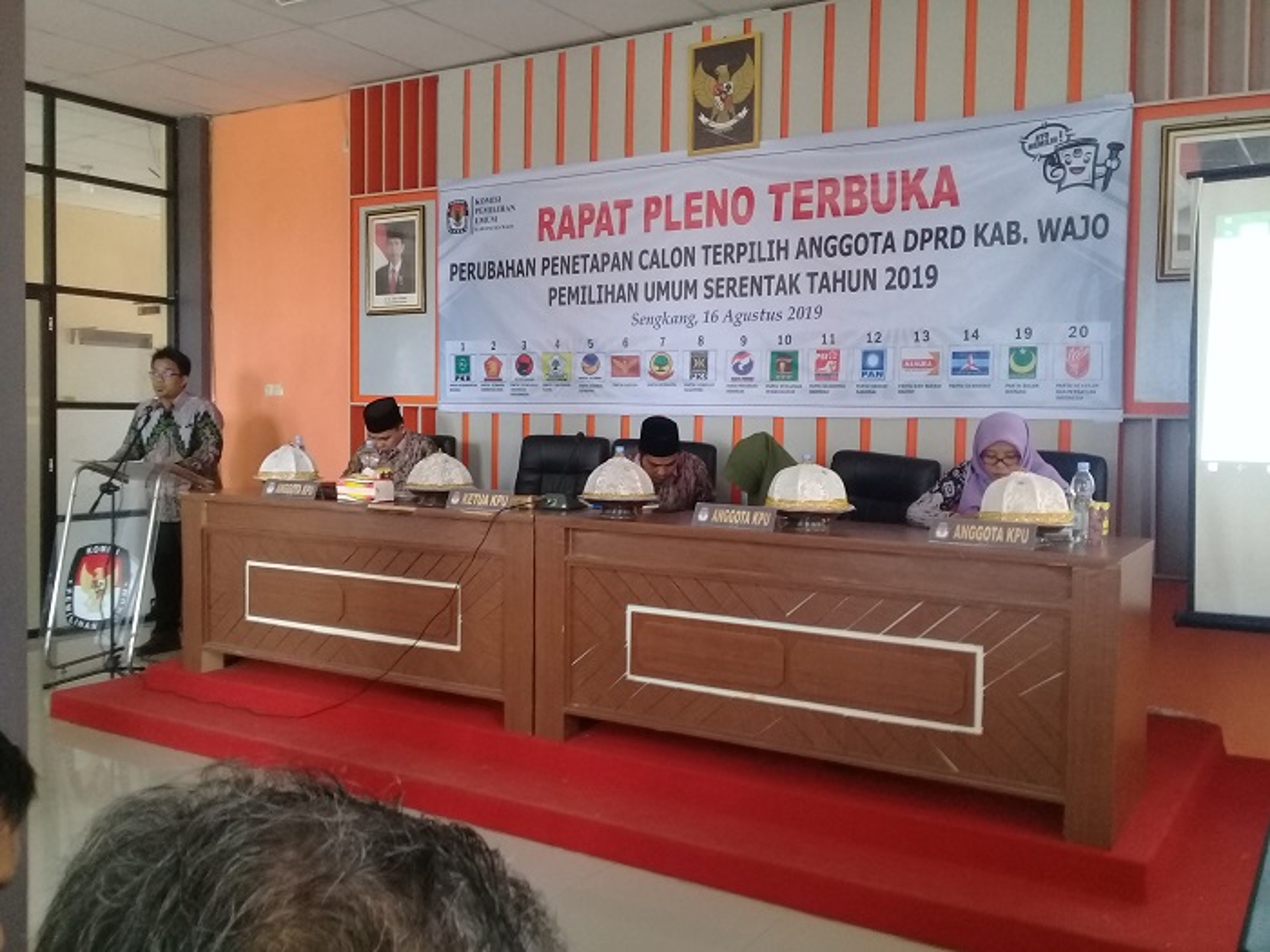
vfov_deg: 45.4
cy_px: 476
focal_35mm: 31
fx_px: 1137
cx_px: 635
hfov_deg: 58.4
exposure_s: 1/24
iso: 200
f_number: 2.2
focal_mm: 3.3
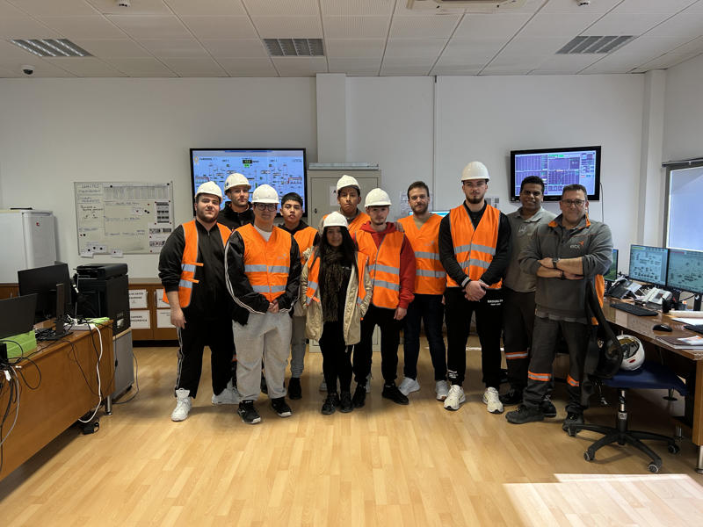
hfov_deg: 67.3
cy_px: 264
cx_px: 352
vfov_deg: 53.1
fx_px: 528
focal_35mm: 26
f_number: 1.5
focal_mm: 5.7
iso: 100
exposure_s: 1/50
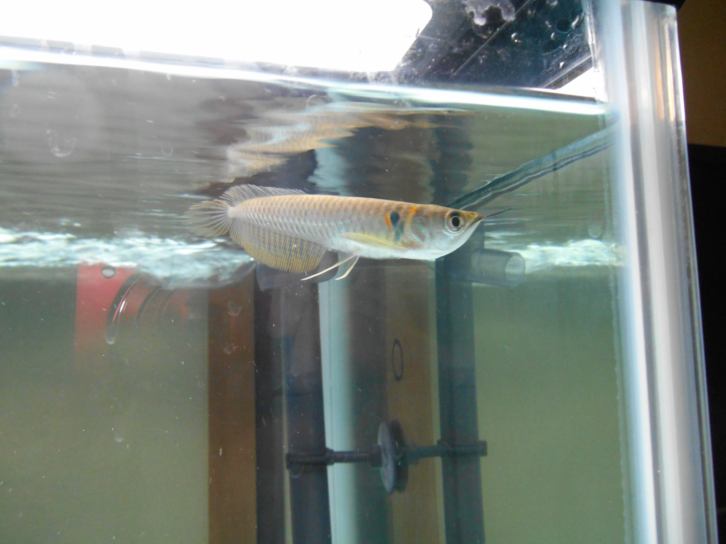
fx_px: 545
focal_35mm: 26
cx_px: 363
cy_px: 272
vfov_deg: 53.1
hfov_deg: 67.3
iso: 400
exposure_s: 1/40
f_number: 3.4
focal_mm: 4.7
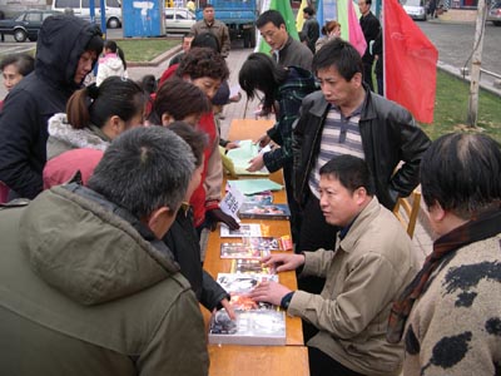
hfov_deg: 49.0
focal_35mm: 38
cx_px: 250
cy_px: 188
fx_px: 550
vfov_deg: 37.7
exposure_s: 1/178
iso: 100
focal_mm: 8
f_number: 2.8
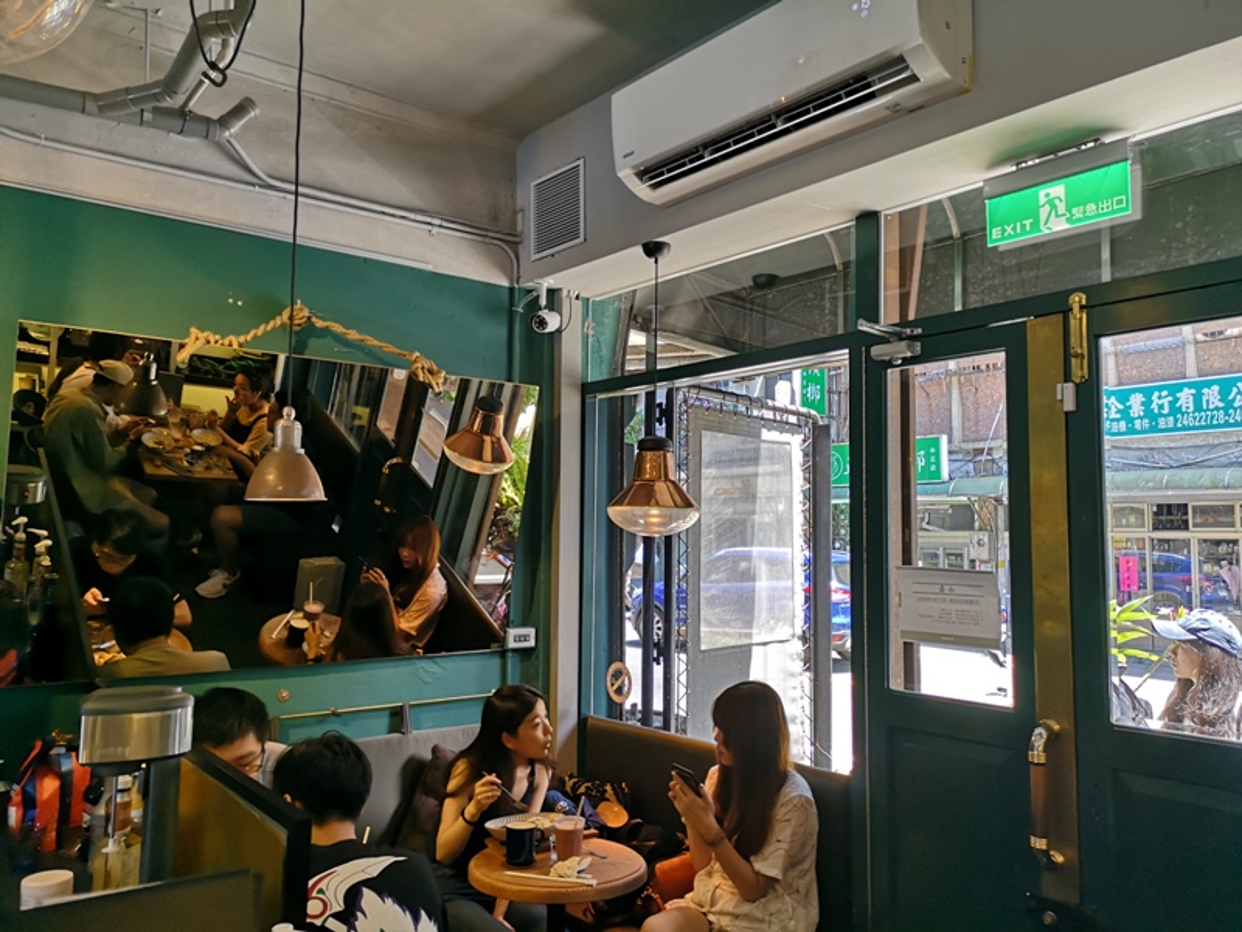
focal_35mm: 27
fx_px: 969
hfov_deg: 65.3
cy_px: 466
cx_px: 621
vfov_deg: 51.4
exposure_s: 1/90
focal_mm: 3.95
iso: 64
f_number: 1.8
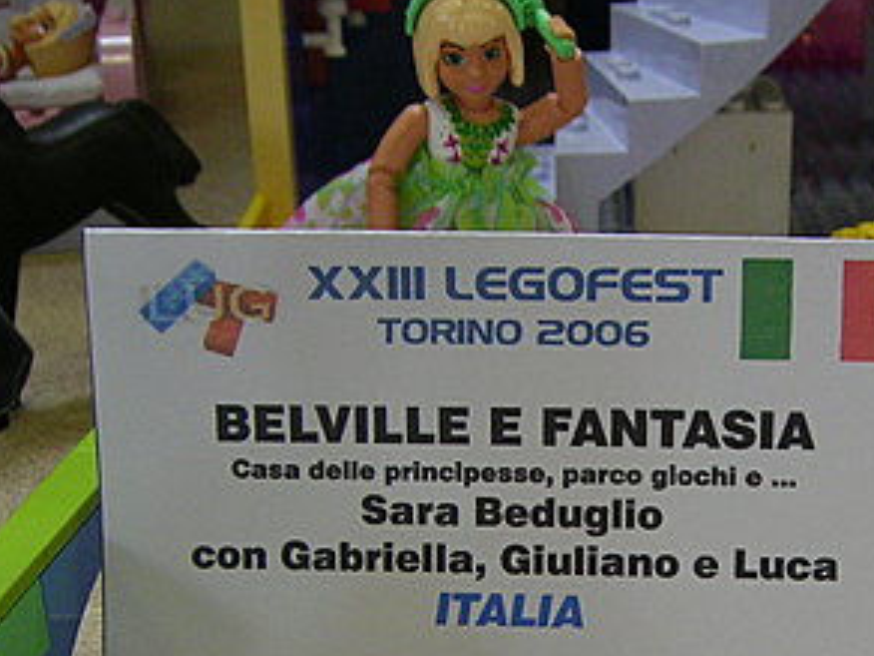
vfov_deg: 20.2
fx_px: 1793
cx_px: 653
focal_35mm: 71
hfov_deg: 27.0
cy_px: 614
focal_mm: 5.6
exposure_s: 1/54.5
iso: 88
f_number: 2.8
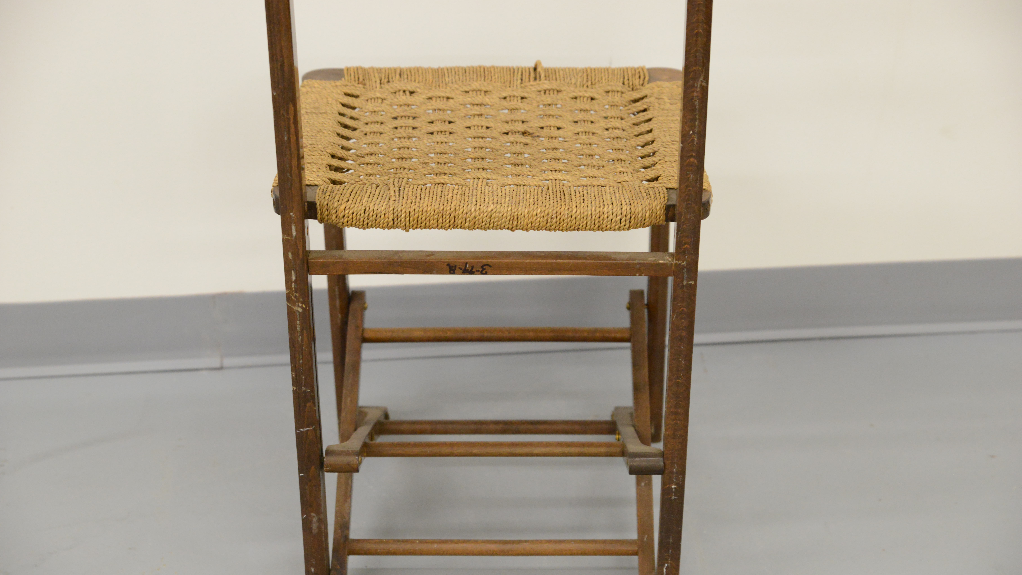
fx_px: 2005
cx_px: 507
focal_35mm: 74
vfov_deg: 16.3
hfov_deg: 28.6
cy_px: 306
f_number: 5
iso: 4000
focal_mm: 70
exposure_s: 1/125
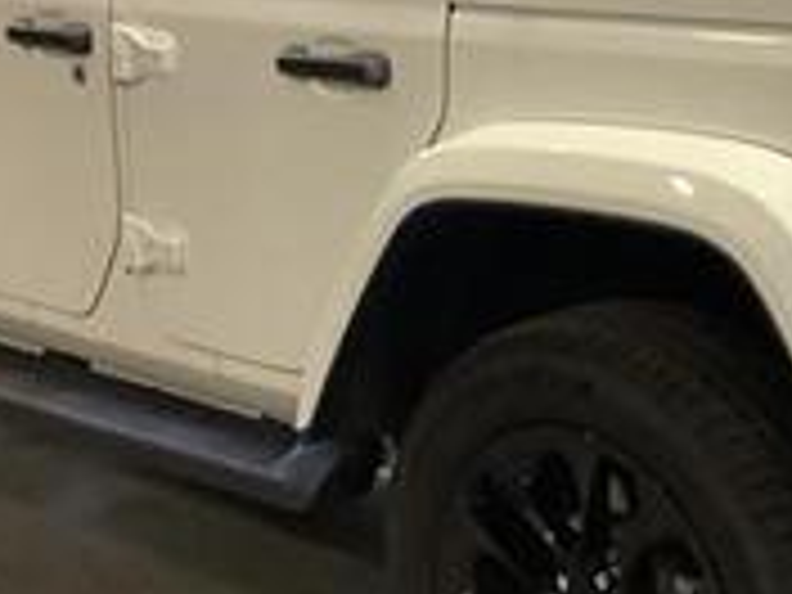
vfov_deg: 16.6
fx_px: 2036
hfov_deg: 21.6
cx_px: 675
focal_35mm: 89
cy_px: 225
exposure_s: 1/40
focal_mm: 3.3
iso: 320
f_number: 2.4
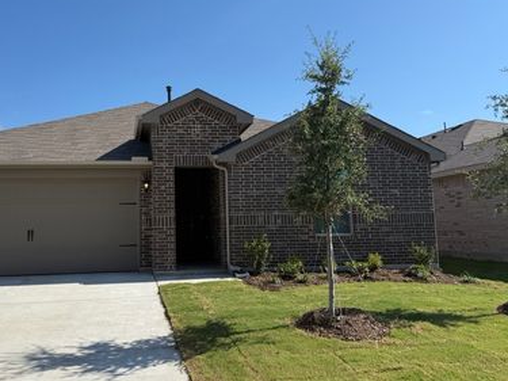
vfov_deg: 44.1
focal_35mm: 32
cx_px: 176
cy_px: 170
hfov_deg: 55.8
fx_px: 469
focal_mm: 6.76
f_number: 1.78
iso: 80
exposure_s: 1/5319
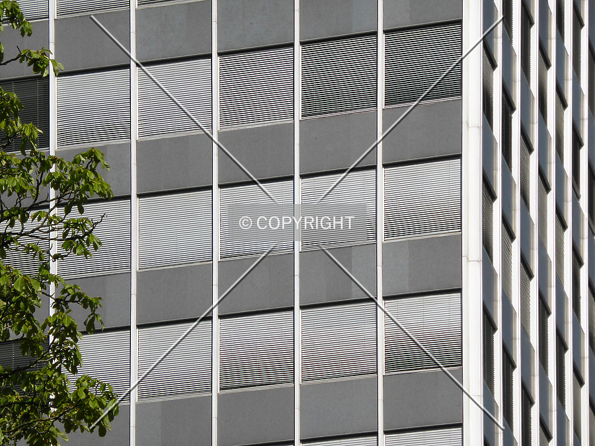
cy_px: 223
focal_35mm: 274
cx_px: 298
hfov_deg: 7.2
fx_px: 4710
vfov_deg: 5.4
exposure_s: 1/1000
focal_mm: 44.4
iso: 100
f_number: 5.7
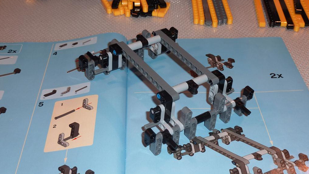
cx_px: 155
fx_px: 434
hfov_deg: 39.2
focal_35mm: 53
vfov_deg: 22.6
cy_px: 84
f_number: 3.8
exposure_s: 1/30
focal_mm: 7.9
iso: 100
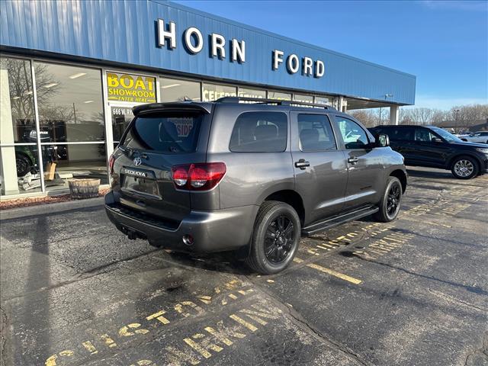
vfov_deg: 56.8
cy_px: 183
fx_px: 338
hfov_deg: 71.6
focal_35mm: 24
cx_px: 244
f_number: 1.78
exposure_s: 1/1812
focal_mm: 6.86
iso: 80
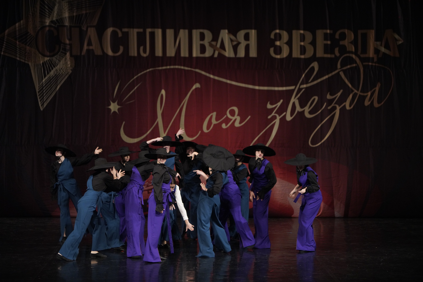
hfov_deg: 15.8
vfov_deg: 10.6
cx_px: 212
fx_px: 1527
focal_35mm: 130
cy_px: 141
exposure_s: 1/400
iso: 3200
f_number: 2.8
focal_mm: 130
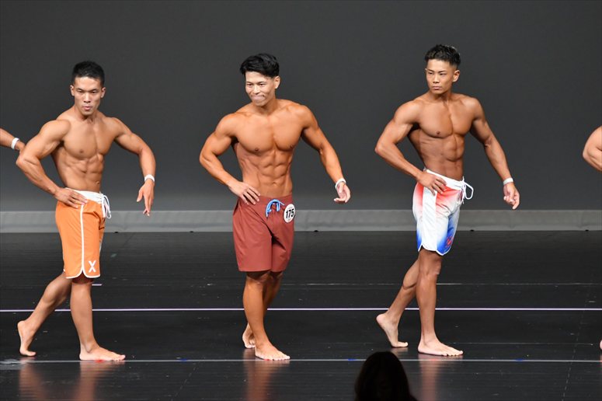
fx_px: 5265
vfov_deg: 4.4
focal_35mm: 315
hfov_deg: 6.5
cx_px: 301
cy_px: 200
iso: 4000
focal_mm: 210
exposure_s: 1/400
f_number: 5.6
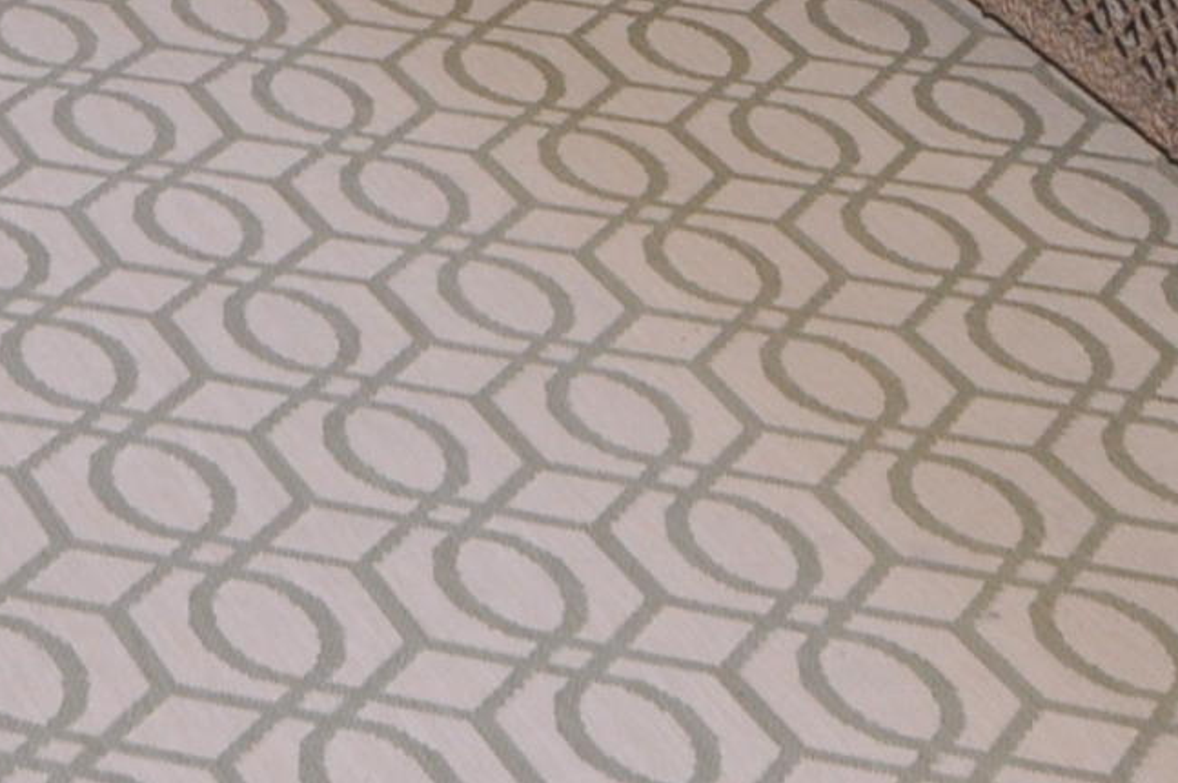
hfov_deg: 14.7
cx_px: 326
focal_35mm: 139
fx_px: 4544
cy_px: -752
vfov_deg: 9.3
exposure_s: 1/125
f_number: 5.6
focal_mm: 20
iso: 500
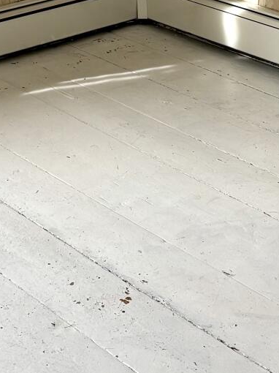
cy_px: -172
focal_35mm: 102
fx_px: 1097
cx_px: 135
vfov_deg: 17.5
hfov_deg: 14.5
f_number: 1.6
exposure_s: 1/121
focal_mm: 5.96
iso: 50
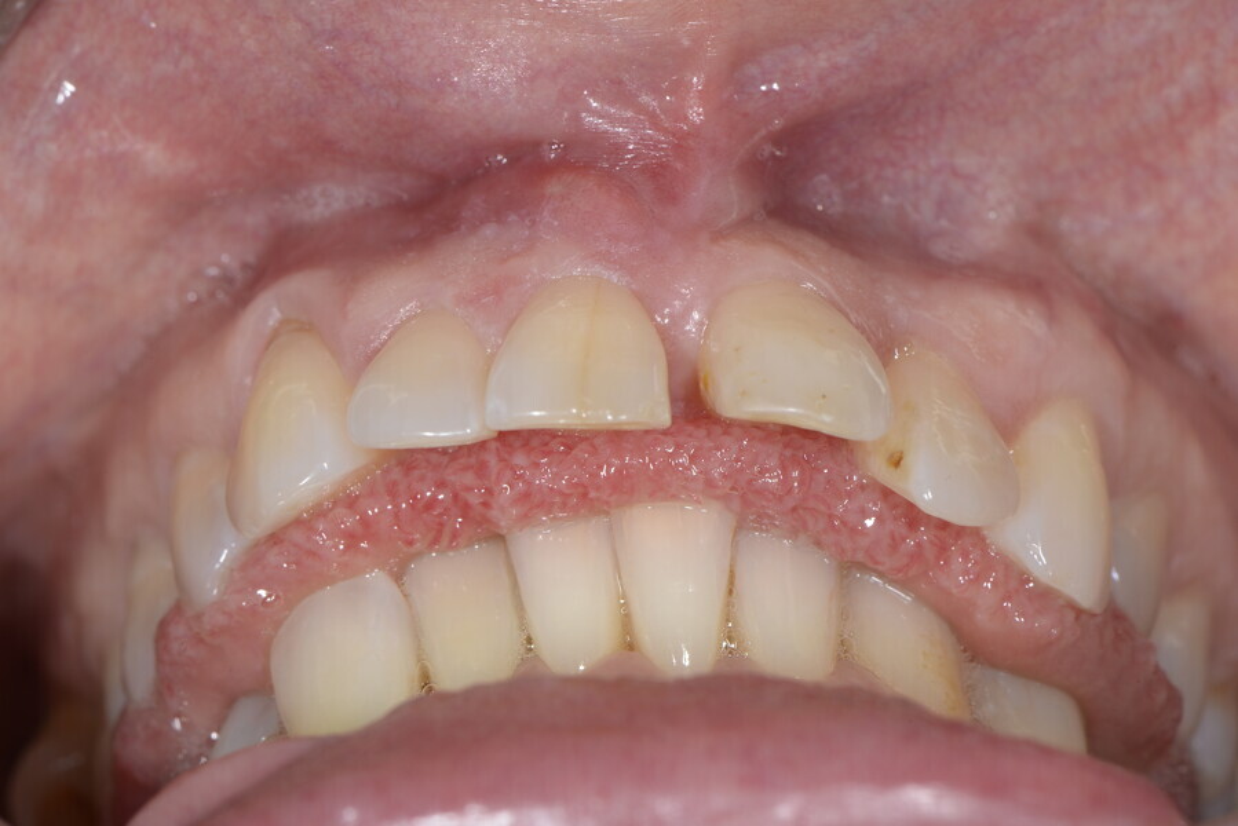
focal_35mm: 105
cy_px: 413
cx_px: 619
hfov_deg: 19.5
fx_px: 3612
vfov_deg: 13.1
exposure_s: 1/60
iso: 200
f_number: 29
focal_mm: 105
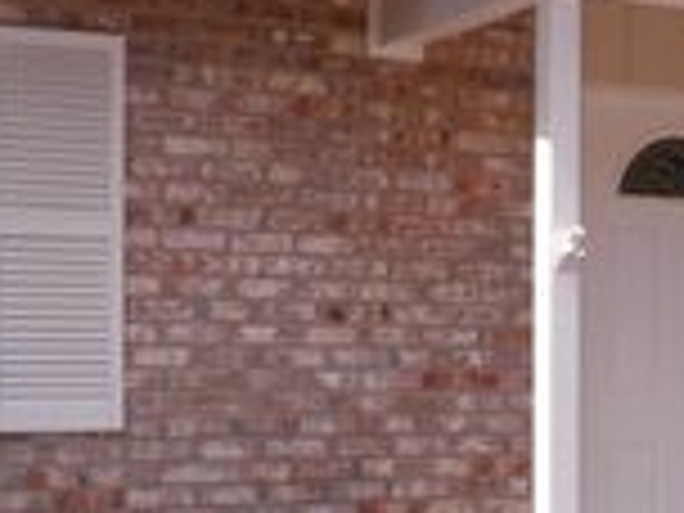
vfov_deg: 16.0
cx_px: 792
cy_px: 385
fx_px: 1818
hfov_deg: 20.1
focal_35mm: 92
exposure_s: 1/200
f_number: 5.7
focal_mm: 4.9
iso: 50
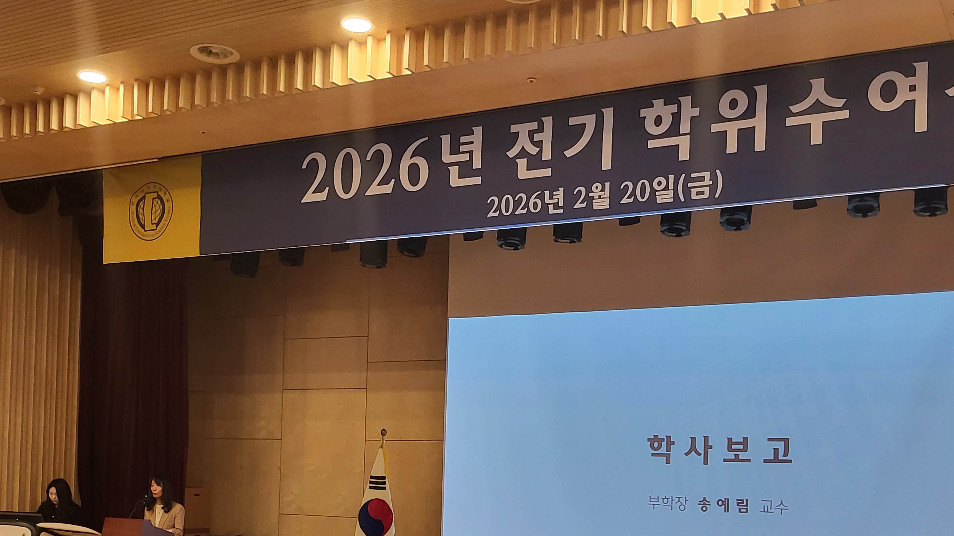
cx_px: 471
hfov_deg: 46.4
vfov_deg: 26.4
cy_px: 460
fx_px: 1113
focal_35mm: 44
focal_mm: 3.98
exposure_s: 1/100
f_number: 1.8
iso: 160
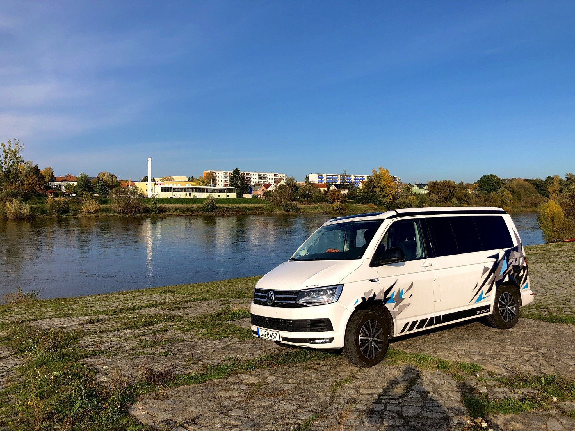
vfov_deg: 49.7
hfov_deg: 63.4
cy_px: 216
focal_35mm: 28
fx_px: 465
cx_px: 288
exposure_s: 1/2288
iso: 20
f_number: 1.8
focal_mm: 4
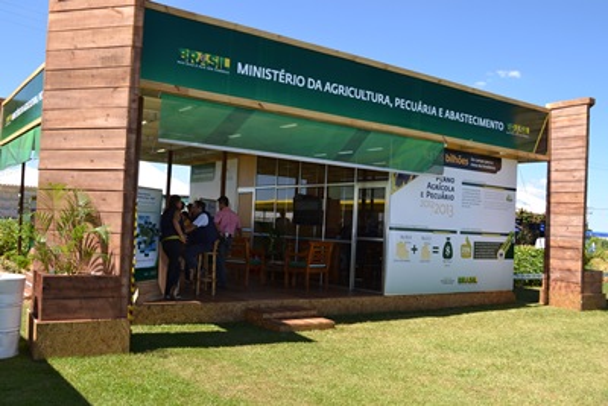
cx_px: 304
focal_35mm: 33
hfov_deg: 57.2
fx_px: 558
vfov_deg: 40.0
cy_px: 203
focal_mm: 22
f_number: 7.1
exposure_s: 1/200
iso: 100
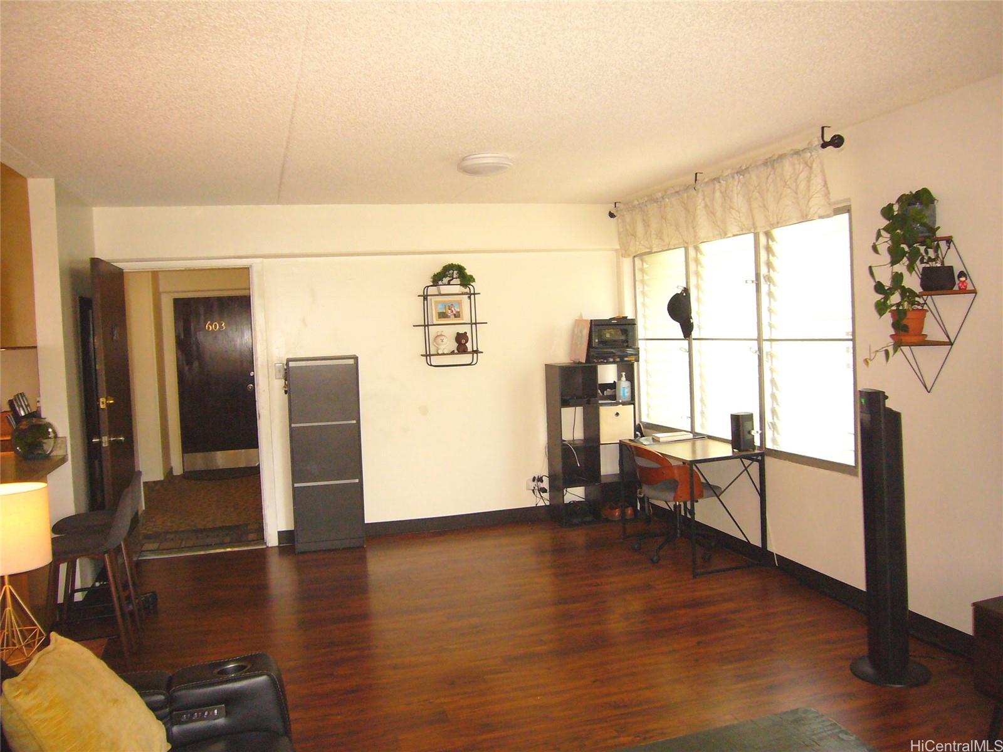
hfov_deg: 63.4
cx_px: 502
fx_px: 811
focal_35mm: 28
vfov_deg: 49.7
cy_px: 376
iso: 200
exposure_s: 1/30
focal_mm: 4.6
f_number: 2.8
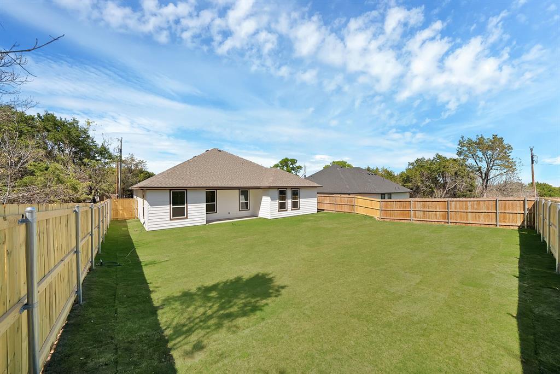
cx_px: 280
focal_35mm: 12
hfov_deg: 112.6
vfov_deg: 90.1
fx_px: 187
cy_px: 187
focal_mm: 12
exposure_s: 1/400
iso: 640
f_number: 9
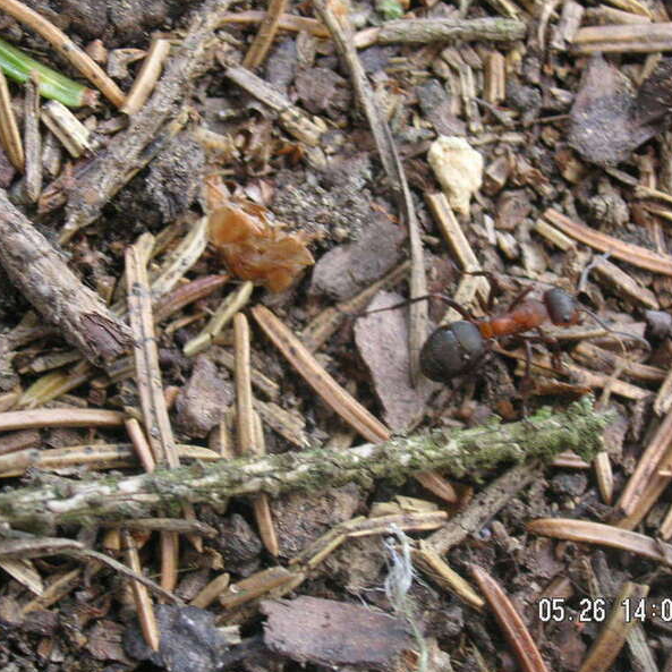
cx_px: 297
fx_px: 2306
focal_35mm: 105
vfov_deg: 16.6
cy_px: 337
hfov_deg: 16.6
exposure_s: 1/90
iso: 125
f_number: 4.7
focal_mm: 14.6
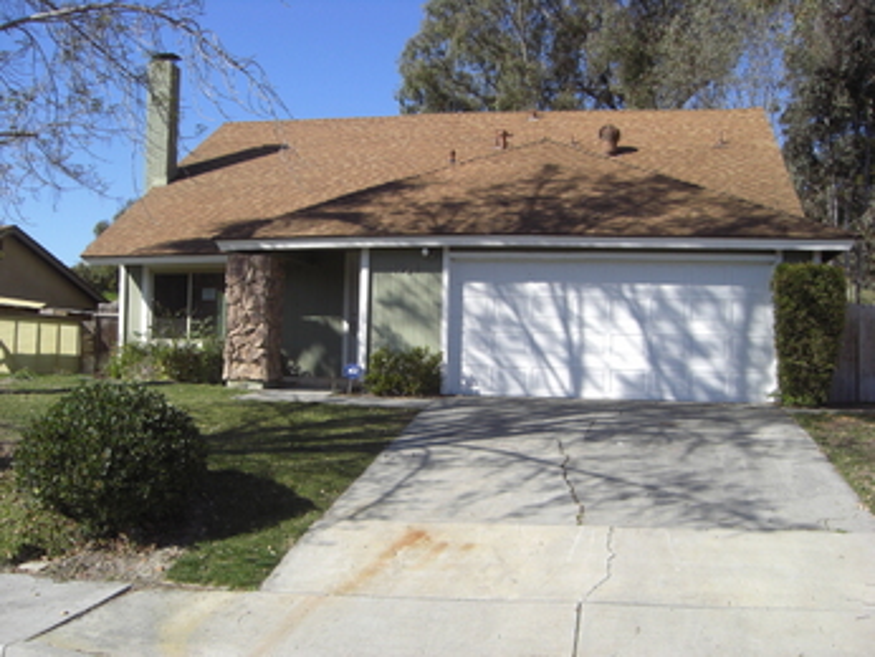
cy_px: 328
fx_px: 961
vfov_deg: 37.8
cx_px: 438
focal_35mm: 38
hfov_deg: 48.9
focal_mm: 6.2
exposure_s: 1/1000
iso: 64
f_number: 2.7
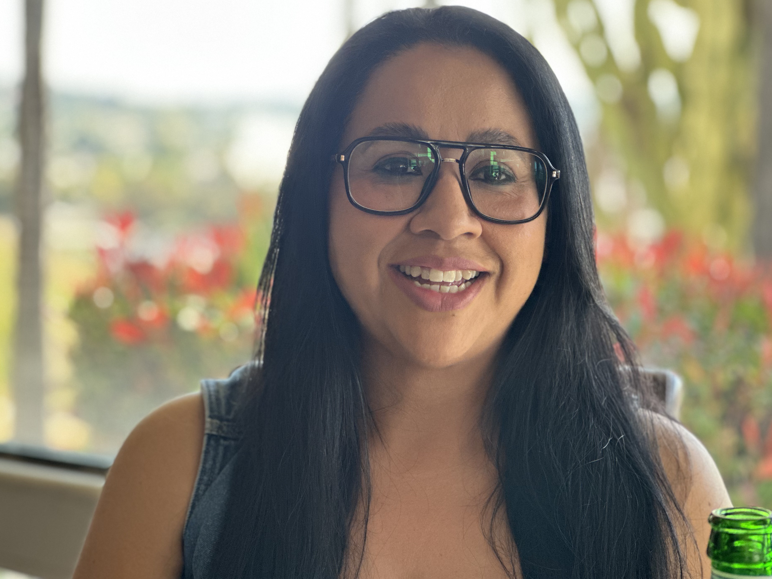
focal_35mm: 84
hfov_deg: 23.3
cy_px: 267
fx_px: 1873
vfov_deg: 17.6
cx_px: 378
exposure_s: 1/91
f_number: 2.8
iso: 250
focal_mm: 9
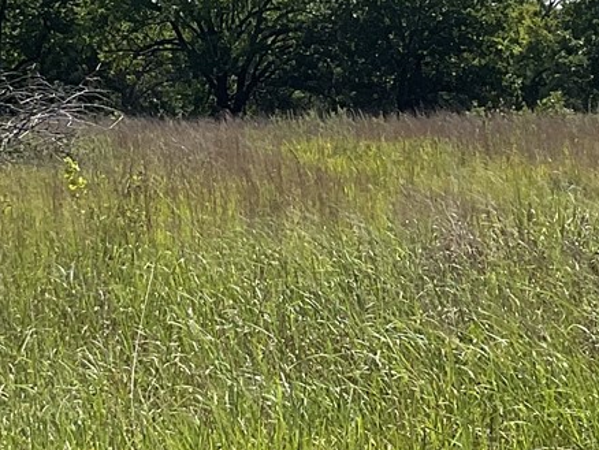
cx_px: 239
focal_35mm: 127
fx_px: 2199
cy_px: 55
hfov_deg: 15.5
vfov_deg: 11.6
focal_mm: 3
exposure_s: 1/2959
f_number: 1.8
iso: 16
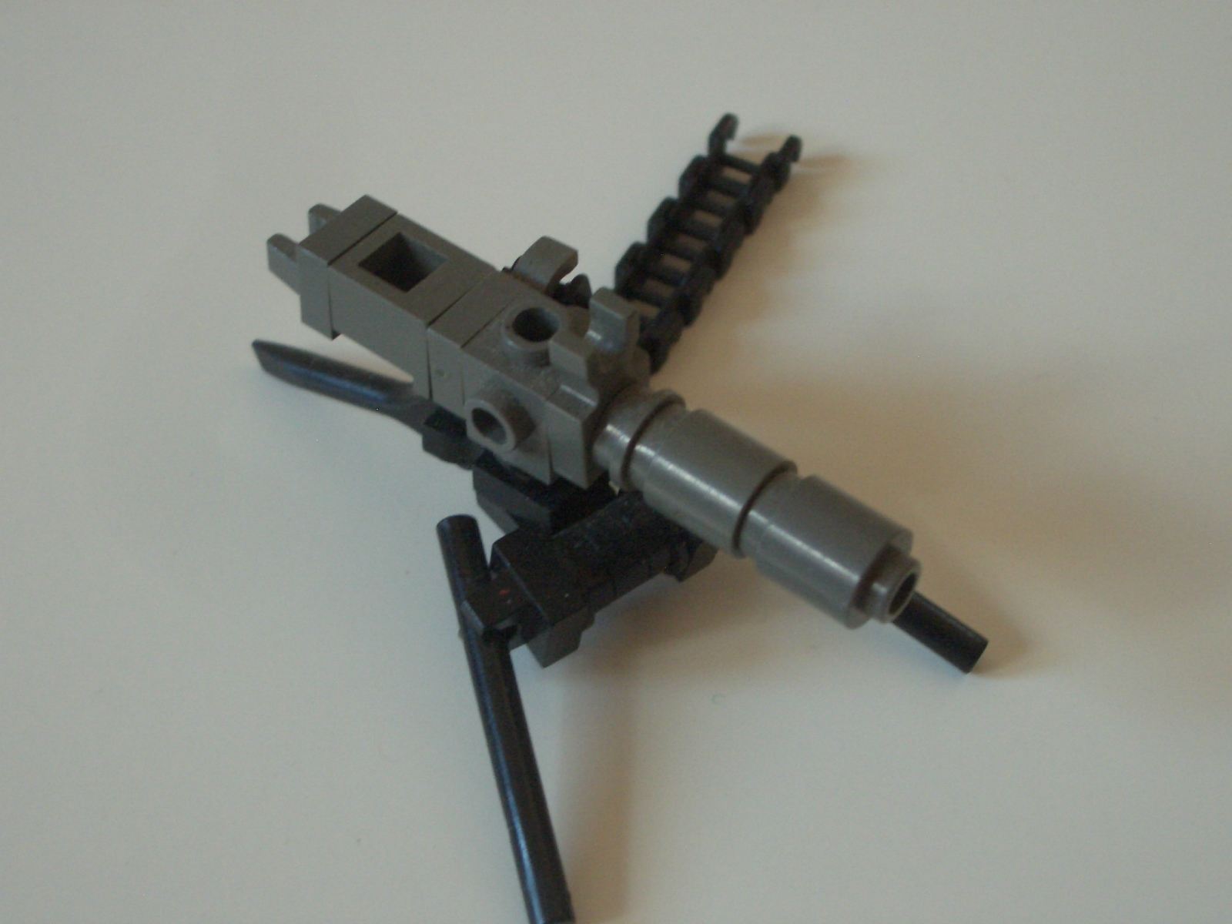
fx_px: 2207
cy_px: 462
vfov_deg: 23.7
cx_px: 616
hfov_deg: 31.2
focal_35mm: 62
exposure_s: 1/60
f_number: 3.5
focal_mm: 10.2
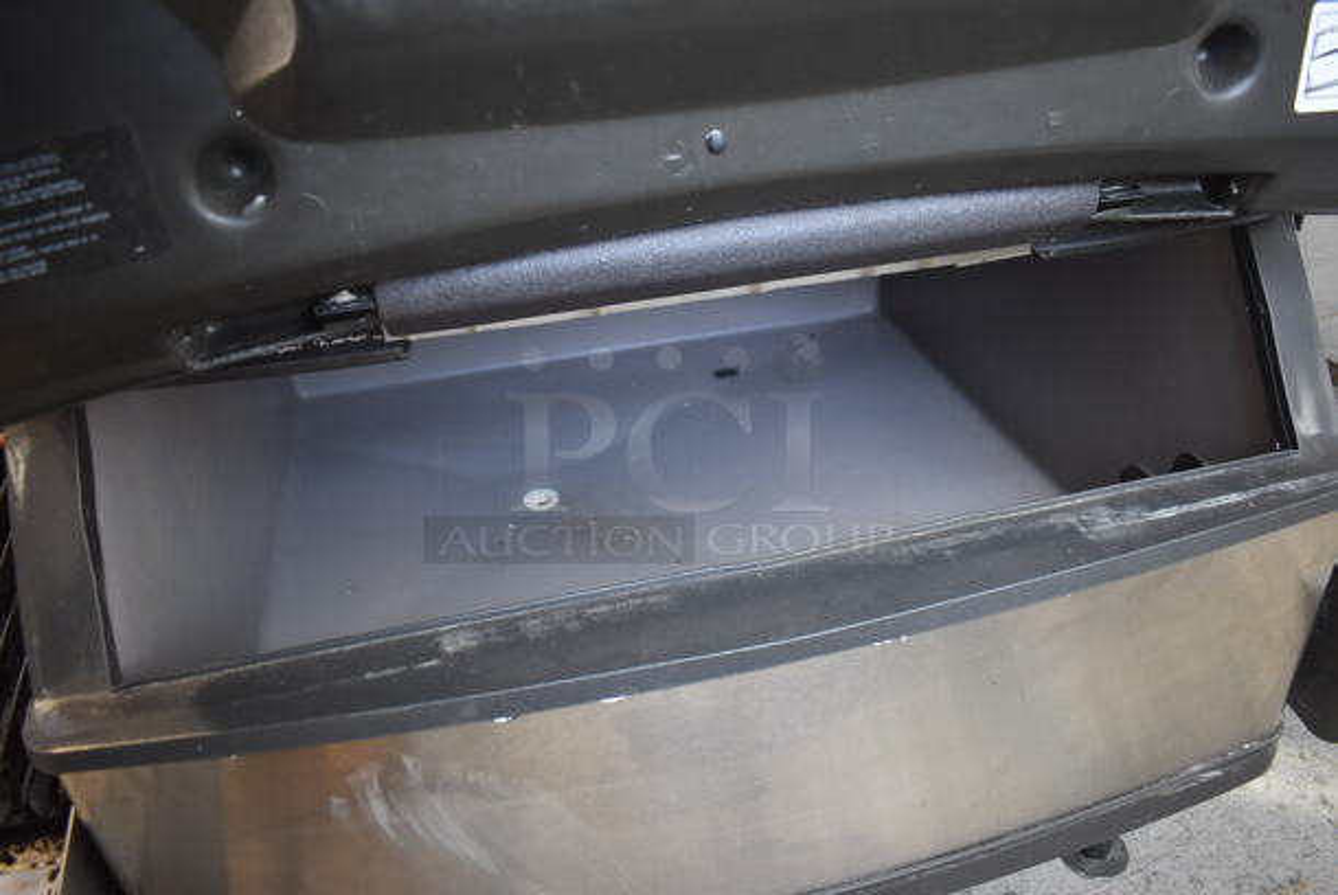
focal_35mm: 27
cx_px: 669
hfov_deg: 67.3
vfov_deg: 48.0
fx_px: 1004
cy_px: 448
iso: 1400
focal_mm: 18
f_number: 3.5
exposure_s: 1/125
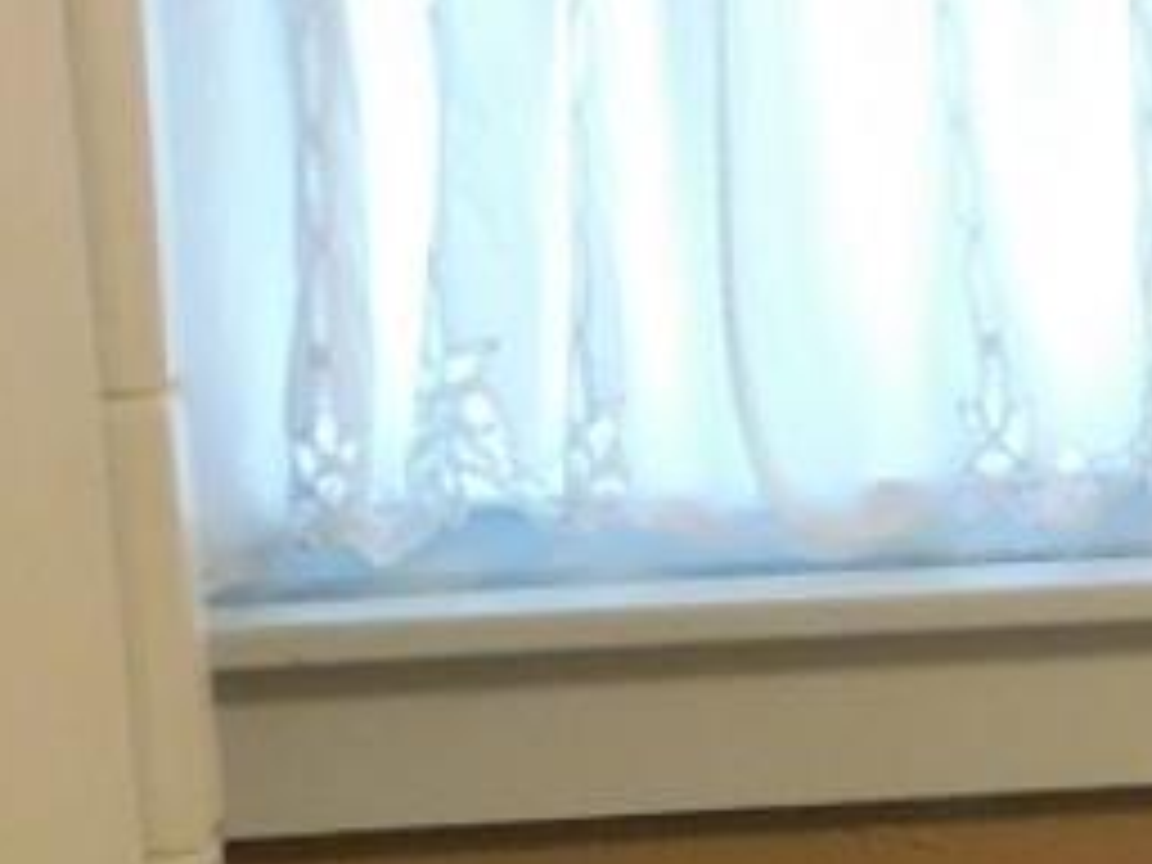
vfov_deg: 10.3
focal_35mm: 144
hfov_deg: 11.3
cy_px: 711
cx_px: 2786
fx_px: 4792
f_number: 3
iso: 160
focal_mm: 4
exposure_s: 1/30
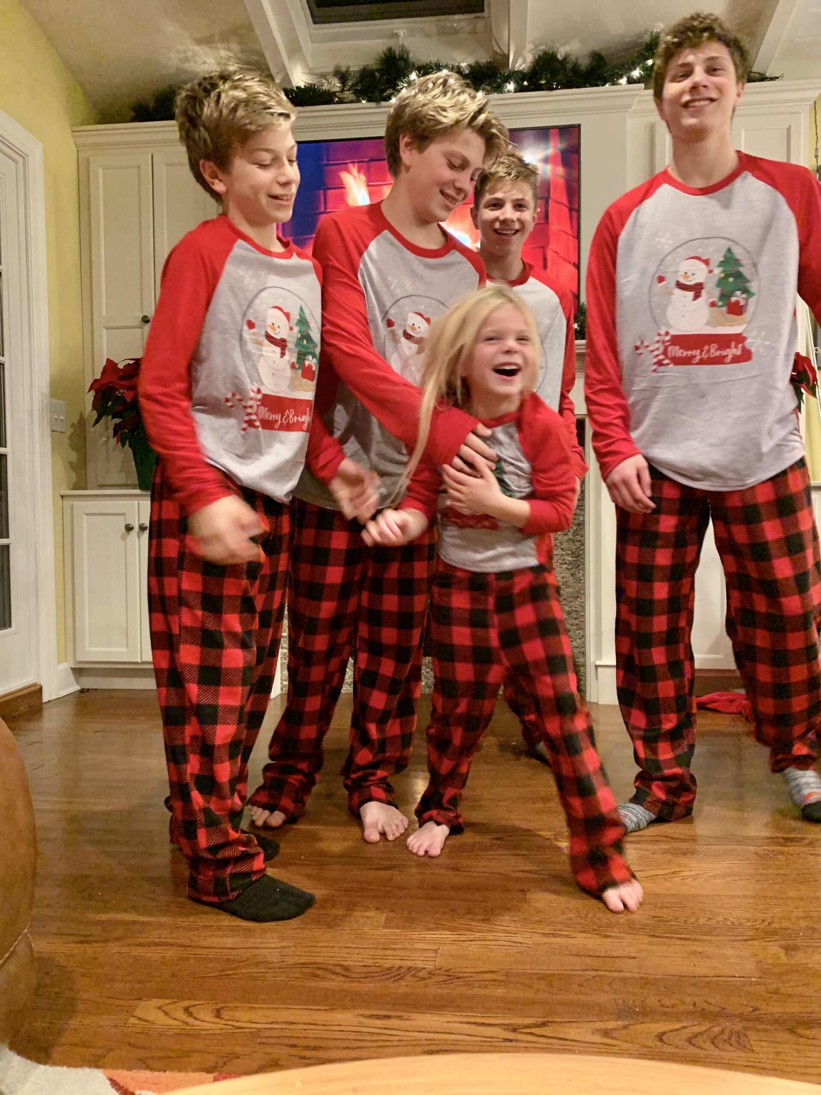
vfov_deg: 67.3
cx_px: 410
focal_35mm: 26
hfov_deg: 53.1
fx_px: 822
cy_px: 548
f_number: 1.8
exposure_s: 1/30
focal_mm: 4.25
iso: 500
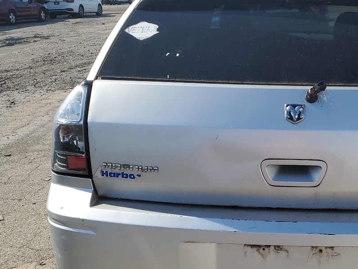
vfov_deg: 28.0
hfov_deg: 36.0
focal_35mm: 52
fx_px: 538
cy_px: 149
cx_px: 270
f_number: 1.5
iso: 50
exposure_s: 1/3333
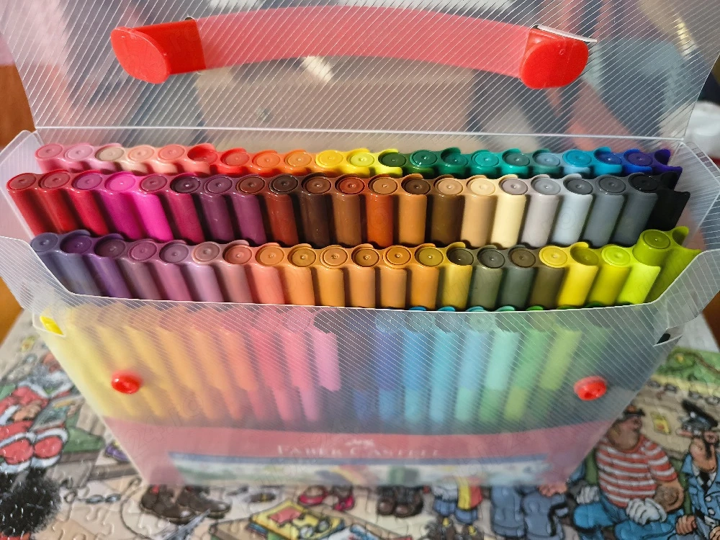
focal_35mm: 24
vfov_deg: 56.8
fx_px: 499
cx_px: 360
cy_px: 270
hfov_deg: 71.6
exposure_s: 1/100
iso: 420
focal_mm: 5.56
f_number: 1.8
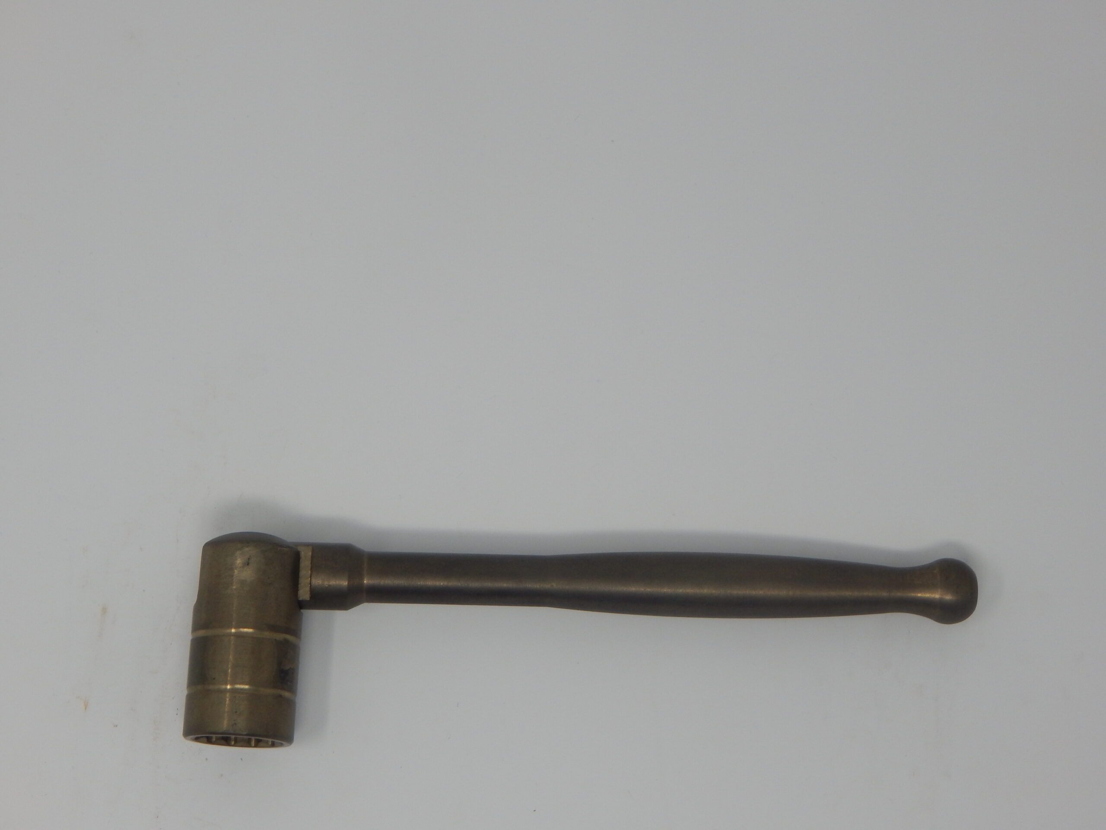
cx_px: 553
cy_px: 415
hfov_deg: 28.2
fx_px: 2205
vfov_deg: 21.3
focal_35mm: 69
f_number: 4.1
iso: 125
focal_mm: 12.3
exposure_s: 1/125
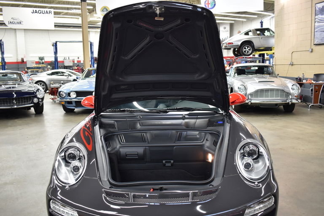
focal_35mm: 33
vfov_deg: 40.0
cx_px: 162
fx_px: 297
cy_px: 108
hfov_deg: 57.2
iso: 720
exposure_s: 1/40
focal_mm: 22
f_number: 3.8
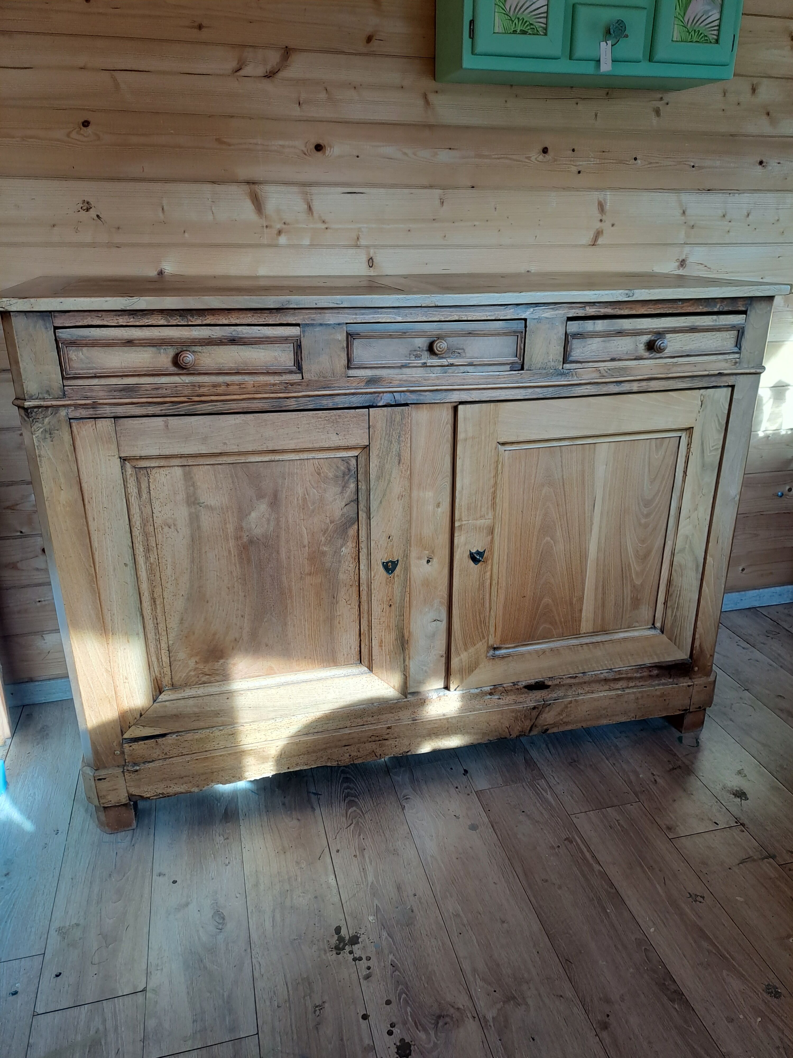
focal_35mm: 25
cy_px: 529
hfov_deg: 54.9
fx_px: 764
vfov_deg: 69.4
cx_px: 396
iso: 50
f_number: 1.8
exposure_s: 1/100
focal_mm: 4.65
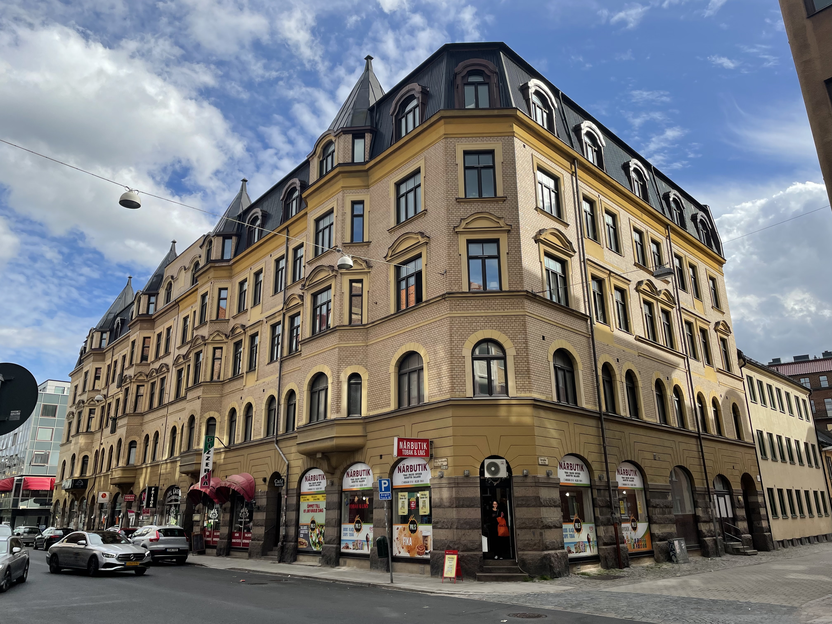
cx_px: 416
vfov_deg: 53.1
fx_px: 625
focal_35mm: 26
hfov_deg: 67.3
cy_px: 312
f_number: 1.6
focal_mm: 4.2
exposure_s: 1/2747
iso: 32
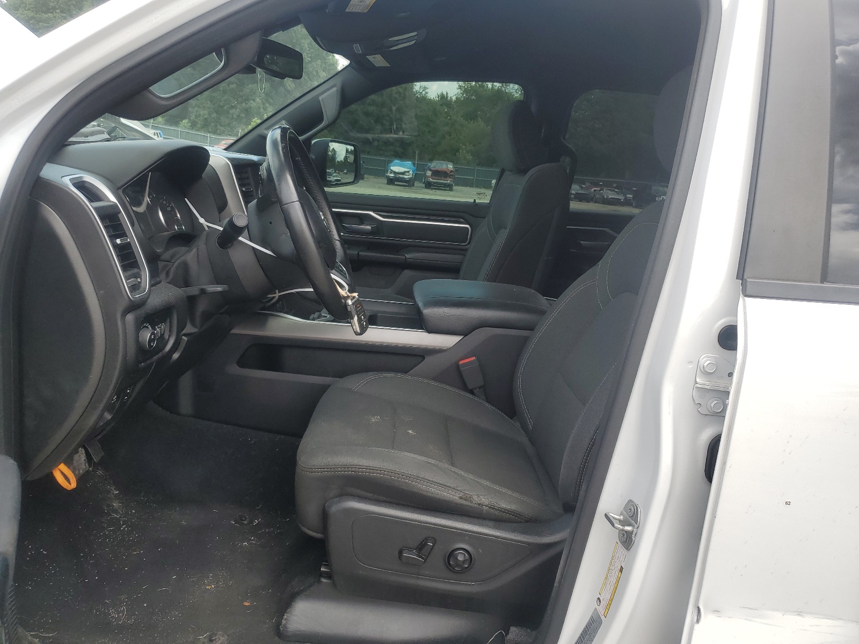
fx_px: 645
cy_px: 322
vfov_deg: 53.1
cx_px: 430
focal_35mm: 26
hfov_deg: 67.3
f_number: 1.5
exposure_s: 1/1000
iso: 50
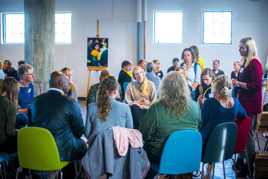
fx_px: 521
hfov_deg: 28.8
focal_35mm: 70
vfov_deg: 19.5
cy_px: 90
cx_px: 134
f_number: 2.8
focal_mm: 70
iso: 1000
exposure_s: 1/160
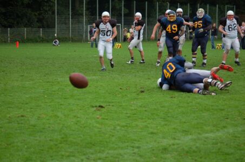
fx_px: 876
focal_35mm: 129
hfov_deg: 15.9
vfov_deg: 10.6
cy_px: 81
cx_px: 122
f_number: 4
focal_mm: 86
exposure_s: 1/500
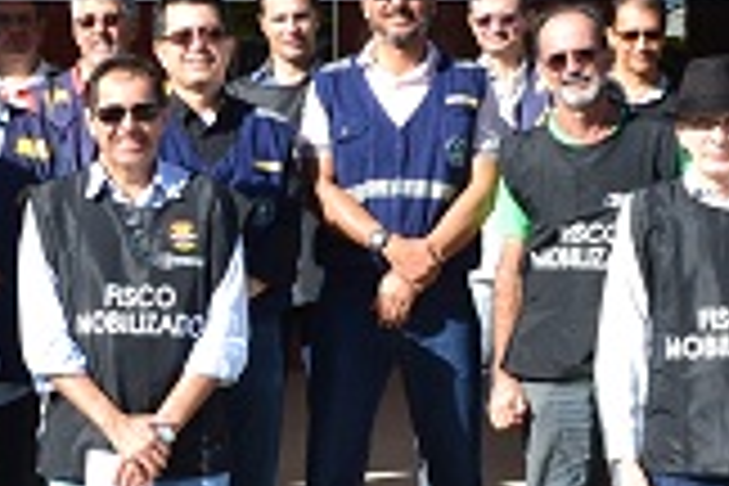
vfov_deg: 11.2
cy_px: 234
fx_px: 2470
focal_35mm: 122
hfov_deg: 16.6
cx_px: 90
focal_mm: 22
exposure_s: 1/320
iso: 400
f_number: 10
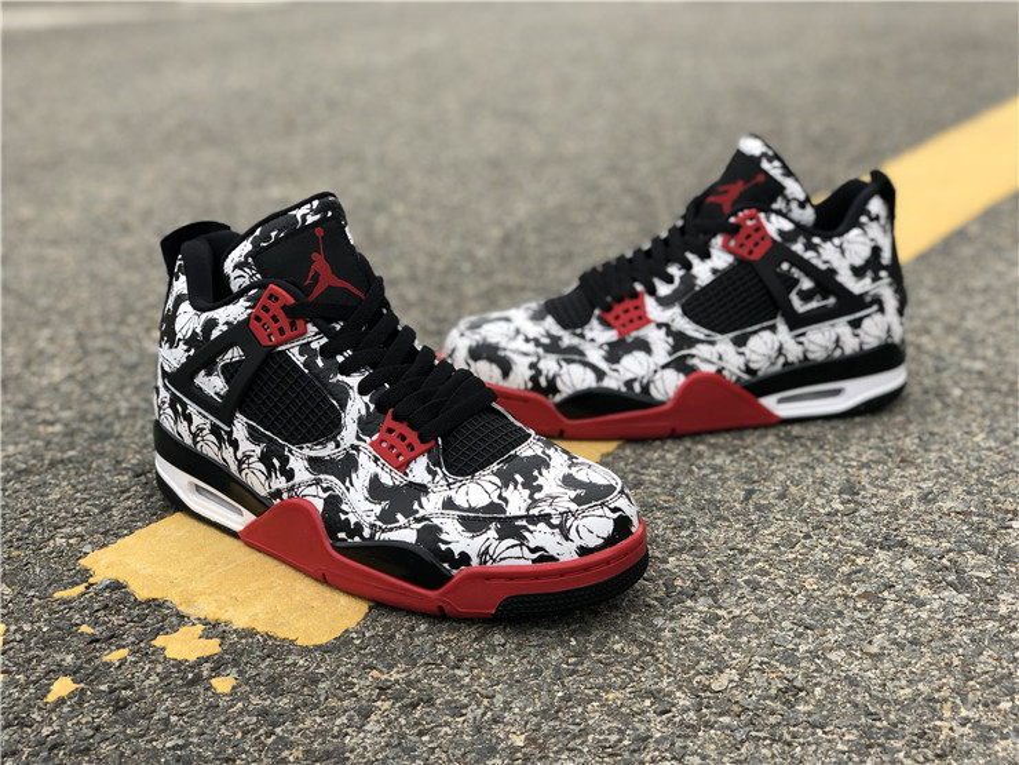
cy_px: 382
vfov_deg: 28.0
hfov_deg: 36.8
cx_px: 510
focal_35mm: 52
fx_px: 1531
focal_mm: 6
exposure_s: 1/169
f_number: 2.4
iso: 16
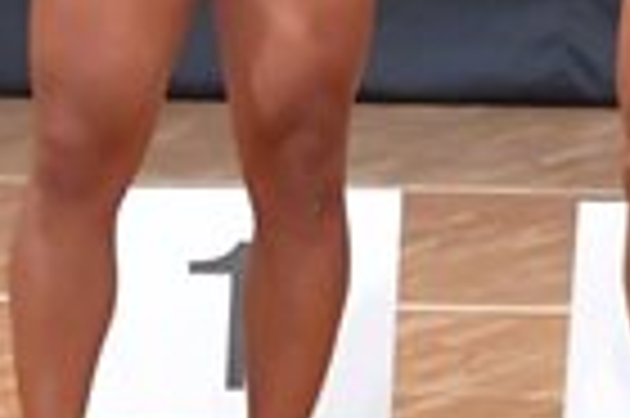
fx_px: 18126
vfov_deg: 1.3
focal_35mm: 1037
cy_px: 40
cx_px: 475
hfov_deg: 2.0
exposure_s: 1/400
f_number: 5.6
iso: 8000
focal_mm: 125
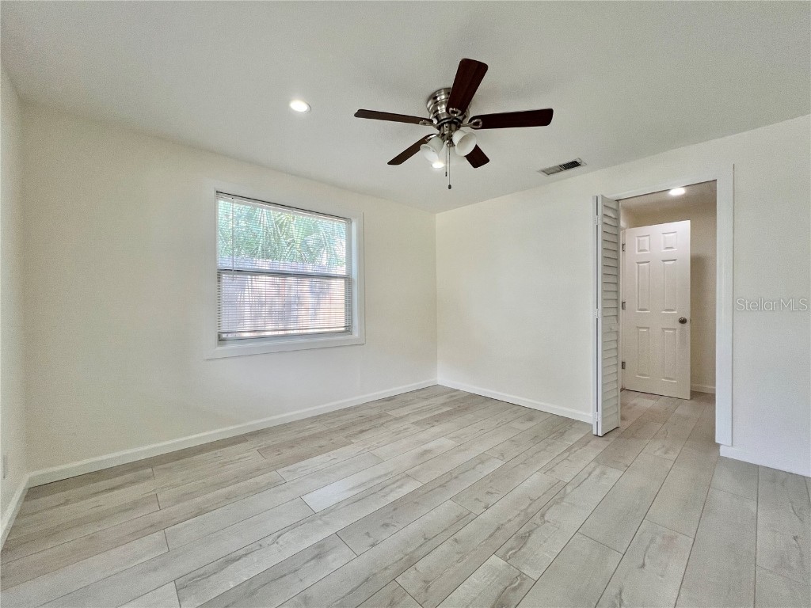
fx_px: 305
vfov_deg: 89.9
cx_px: 406
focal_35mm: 13
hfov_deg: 106.2
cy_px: 304
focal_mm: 1.57
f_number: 1.8
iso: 100
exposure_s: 1/120
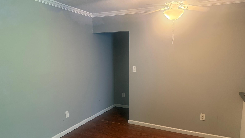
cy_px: 82
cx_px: 124
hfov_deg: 69.9
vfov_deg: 42.7
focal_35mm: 27
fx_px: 175
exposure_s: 1/60
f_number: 1.78
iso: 640
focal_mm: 6.76
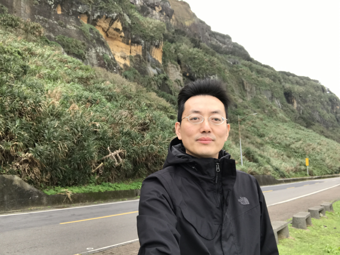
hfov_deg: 56.8
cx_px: 170
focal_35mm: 32
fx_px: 315
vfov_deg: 44.2
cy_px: 128
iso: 25
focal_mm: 2.87
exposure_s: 1/40
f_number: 2.2
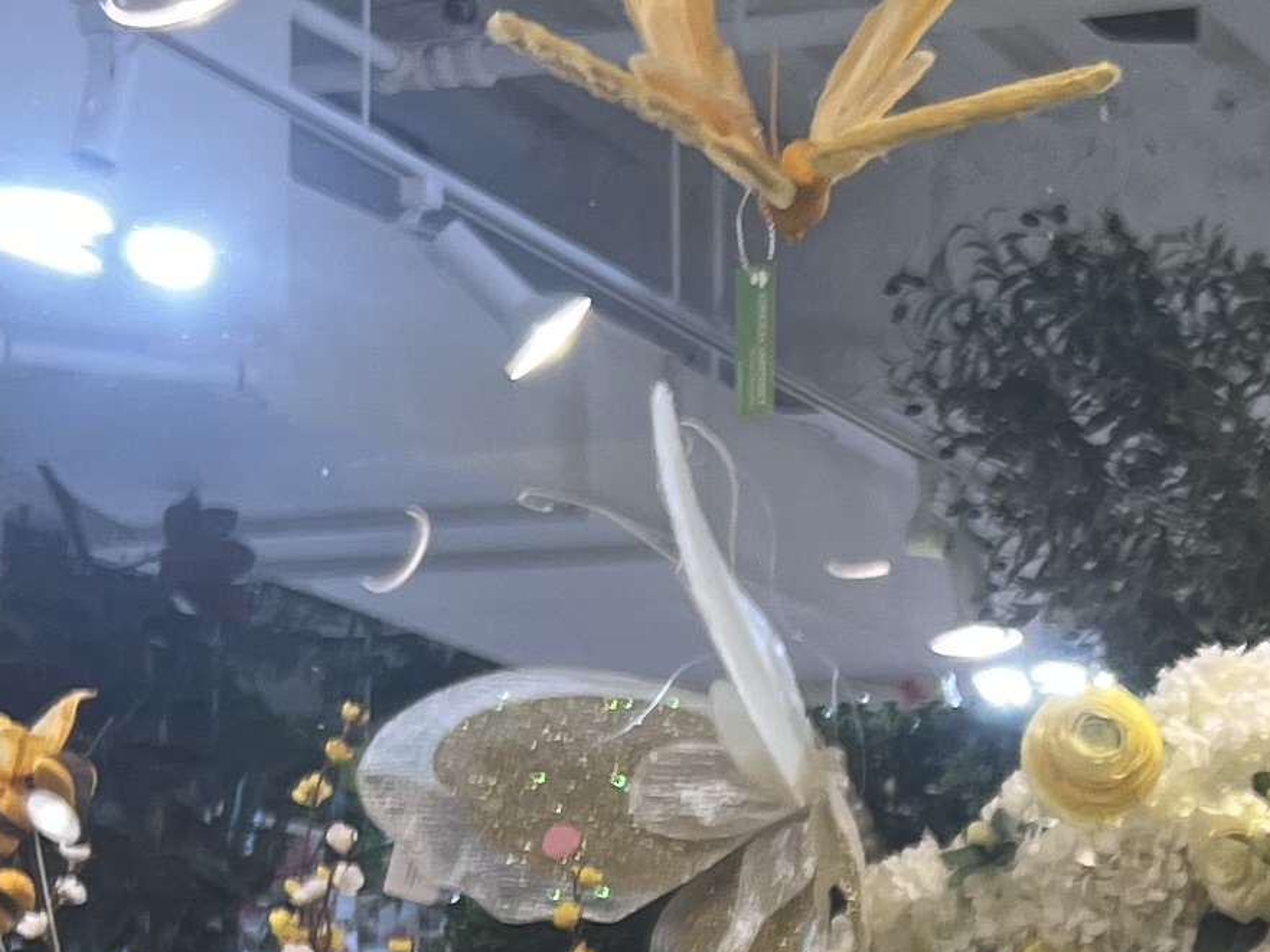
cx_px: 1811
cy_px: 1256
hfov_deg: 15.5
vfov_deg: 12.1
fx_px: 4366
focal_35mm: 119
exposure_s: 1/120
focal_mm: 5.7
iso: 100
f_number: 1.5
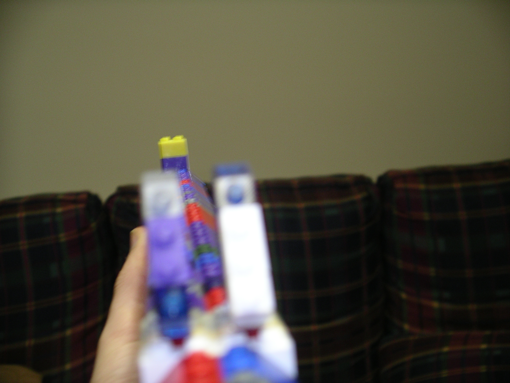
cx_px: 255
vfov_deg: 23.7
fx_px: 913
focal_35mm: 62
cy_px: 192
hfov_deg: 31.2
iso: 200
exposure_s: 1/30
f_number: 3.3
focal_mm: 12.8
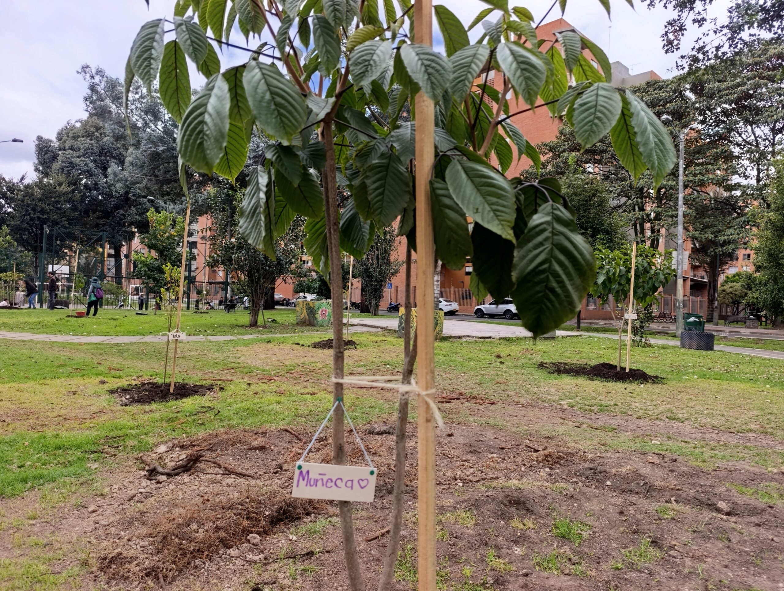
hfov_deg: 73.8
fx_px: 522
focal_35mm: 23
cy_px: 296
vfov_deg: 59.0
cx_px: 392
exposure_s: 1/145
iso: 50
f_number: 1.6
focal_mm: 6.14
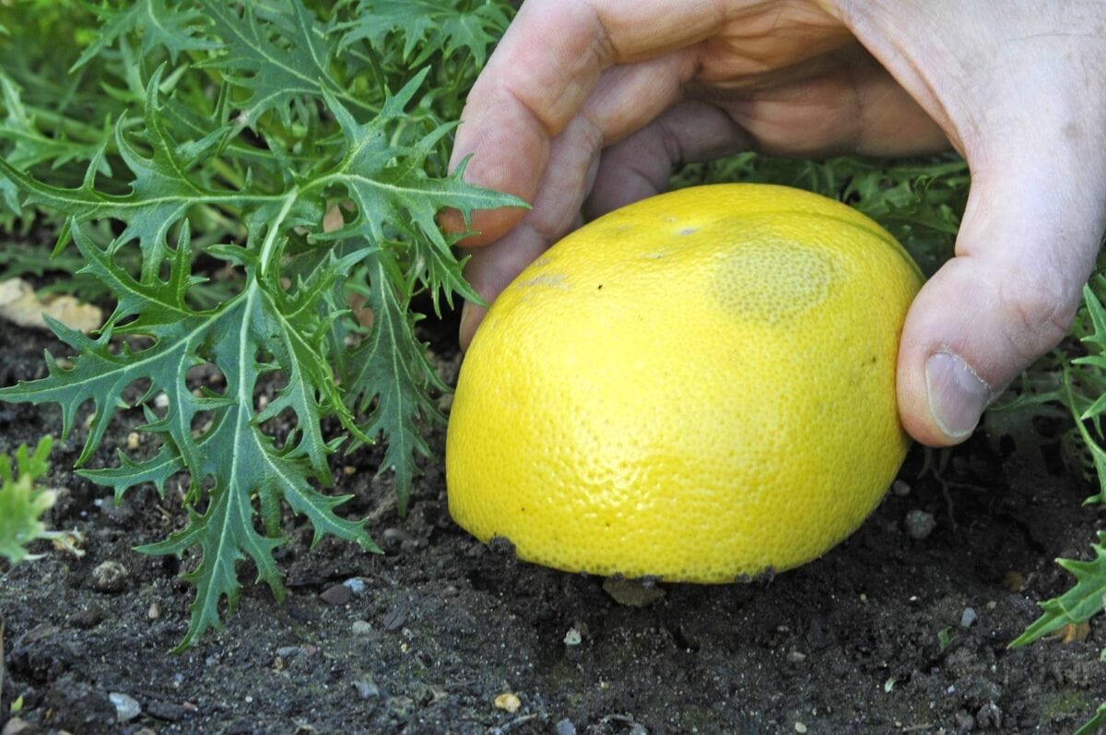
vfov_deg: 13.0
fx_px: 3222
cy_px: 368
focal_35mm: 105
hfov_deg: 19.5
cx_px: 553
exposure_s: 1/60
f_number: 11
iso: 400
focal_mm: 70
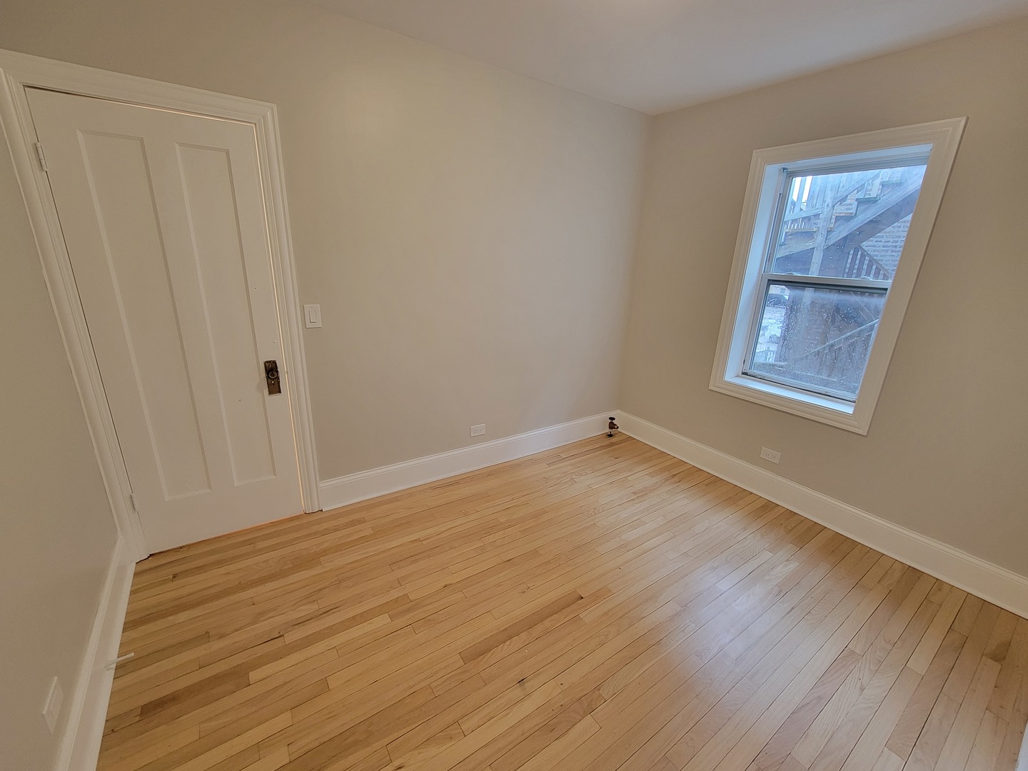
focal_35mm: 13
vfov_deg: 89.9
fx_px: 386
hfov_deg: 106.2
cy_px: 386
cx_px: 514
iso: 200
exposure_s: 1/60
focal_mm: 2.2
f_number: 2.2
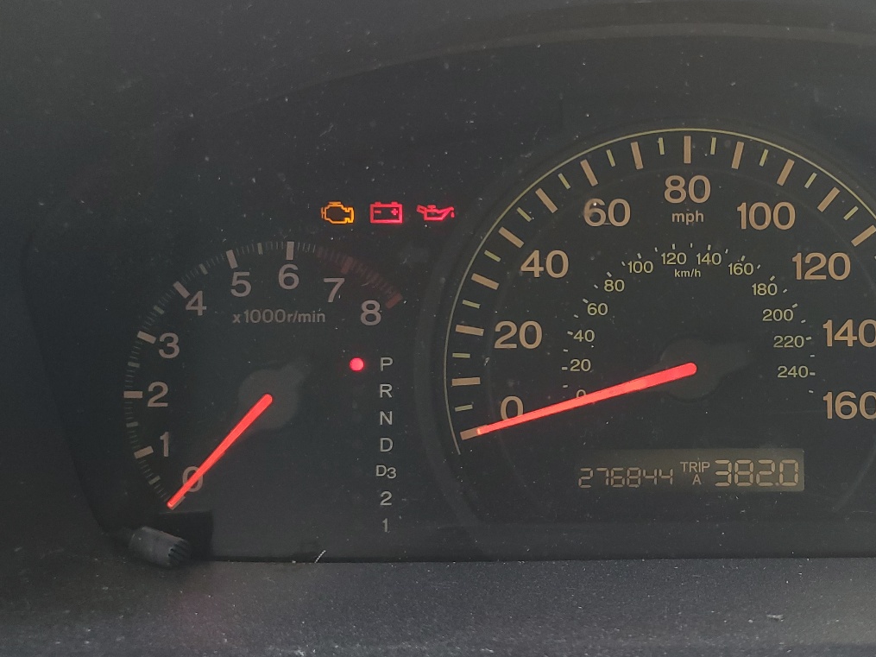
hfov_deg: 44.1
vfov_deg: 35.1
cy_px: 332
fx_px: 1037
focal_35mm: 41
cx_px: 670
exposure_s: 1/120
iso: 69
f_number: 1.5
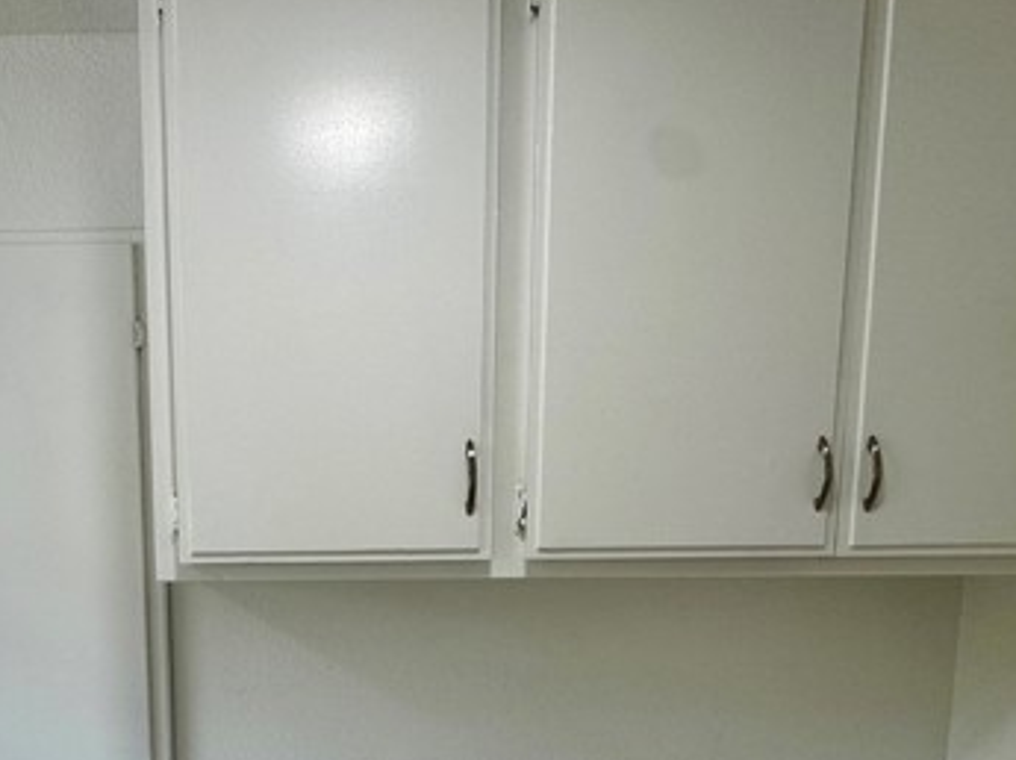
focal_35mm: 26
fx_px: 762
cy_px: 639
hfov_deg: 64.5
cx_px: 294
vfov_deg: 49.0
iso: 100
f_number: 2.2
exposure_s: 1/120
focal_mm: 2.22
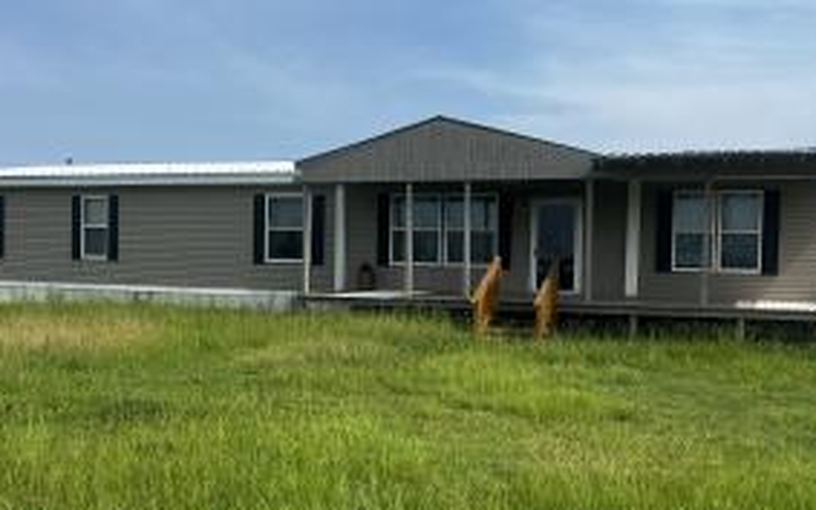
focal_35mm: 39
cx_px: 464
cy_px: 294
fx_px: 867
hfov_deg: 50.2
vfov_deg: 32.7
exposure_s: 1/3831
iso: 50
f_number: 1.5
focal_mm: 5.7
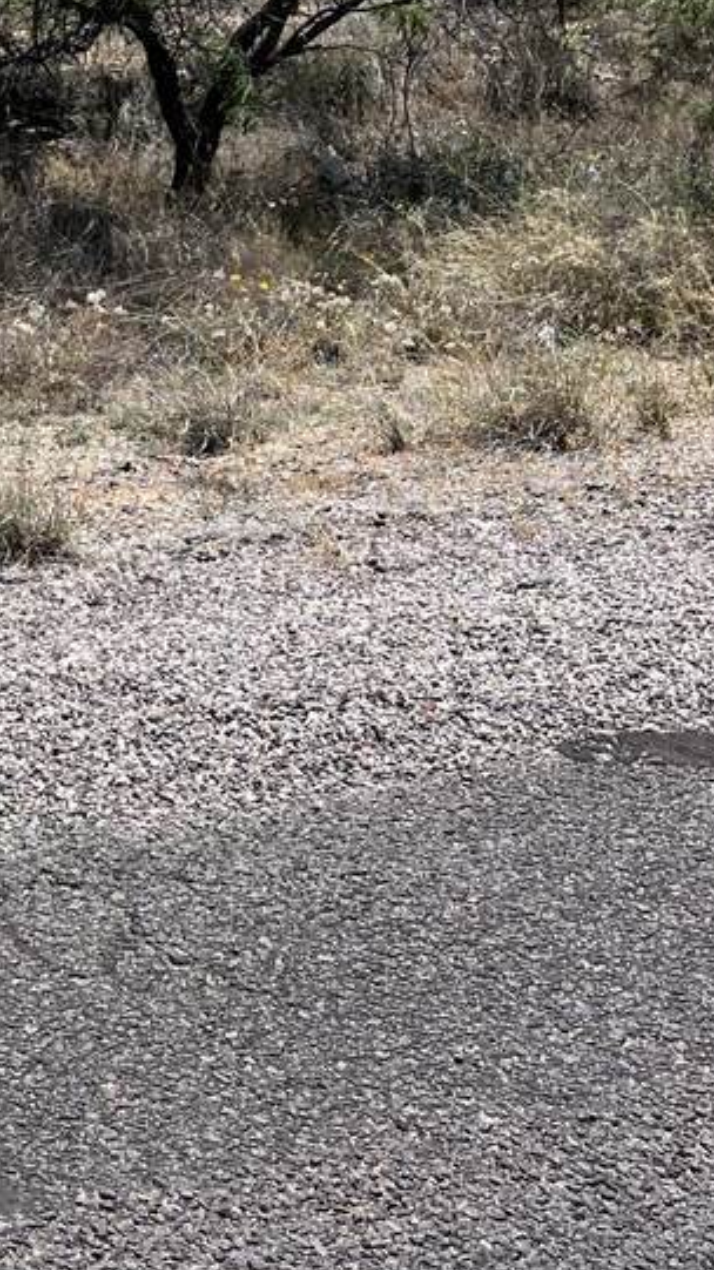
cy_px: 326
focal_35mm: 67
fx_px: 2257
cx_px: -641
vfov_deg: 30.9
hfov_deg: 15.1
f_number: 1.5
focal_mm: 5.7
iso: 50
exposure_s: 1/3704
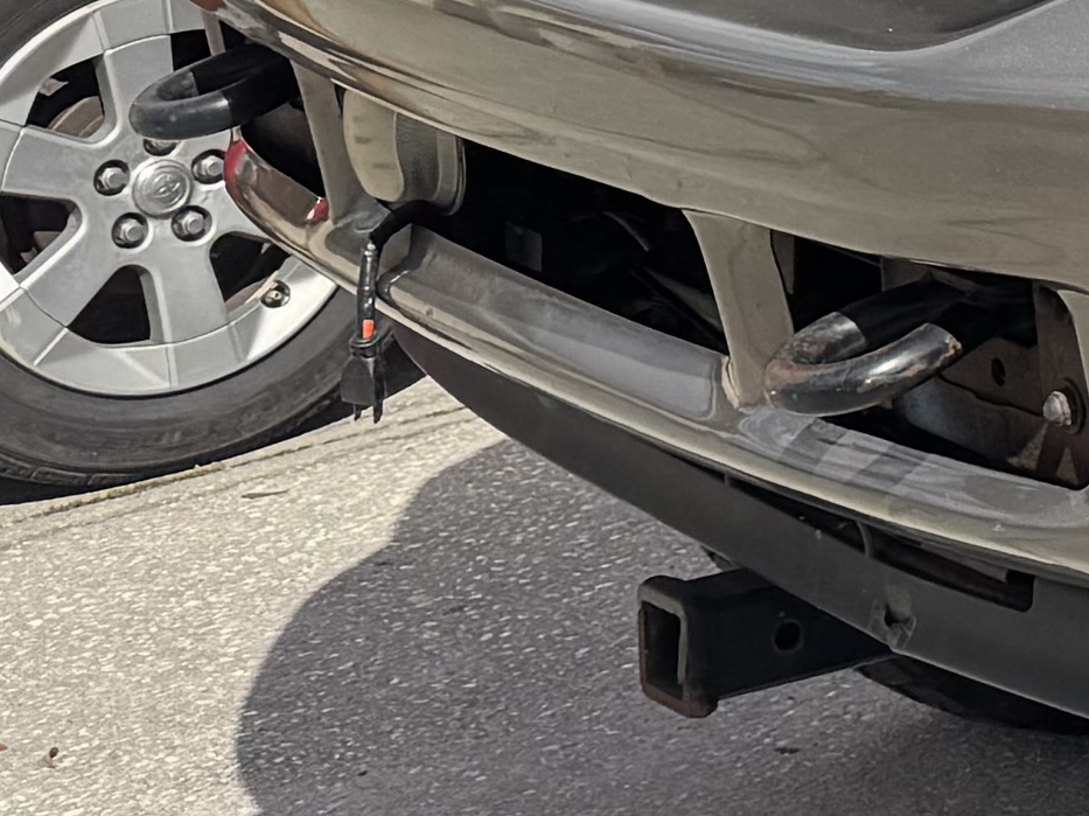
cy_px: -521
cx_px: 3002
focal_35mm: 147
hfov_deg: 10.5
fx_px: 4623
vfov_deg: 9.7
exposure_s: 1/4608
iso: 80
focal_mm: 6.76
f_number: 1.78
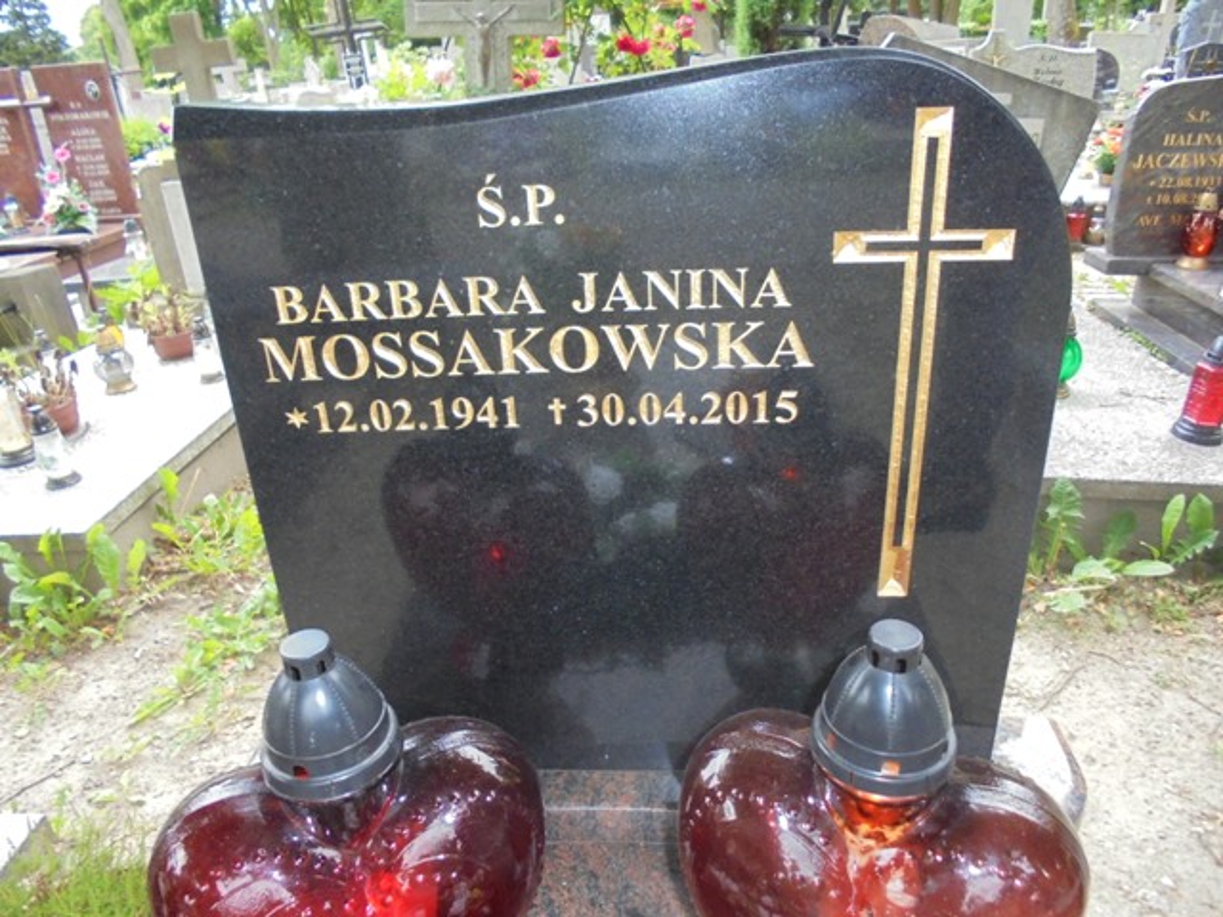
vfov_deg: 53.1
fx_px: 919
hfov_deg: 67.3
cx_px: 612
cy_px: 458
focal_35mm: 26
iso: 250
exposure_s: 1/60
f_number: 3.5
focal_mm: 4.6
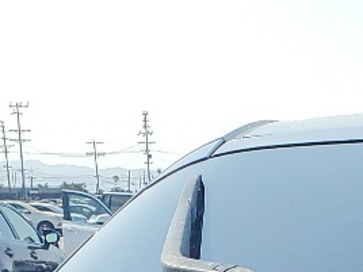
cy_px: 724
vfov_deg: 8.5
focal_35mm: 155
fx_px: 1625
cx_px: 591
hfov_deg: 12.0
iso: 50
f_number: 1.5
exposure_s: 1/2500
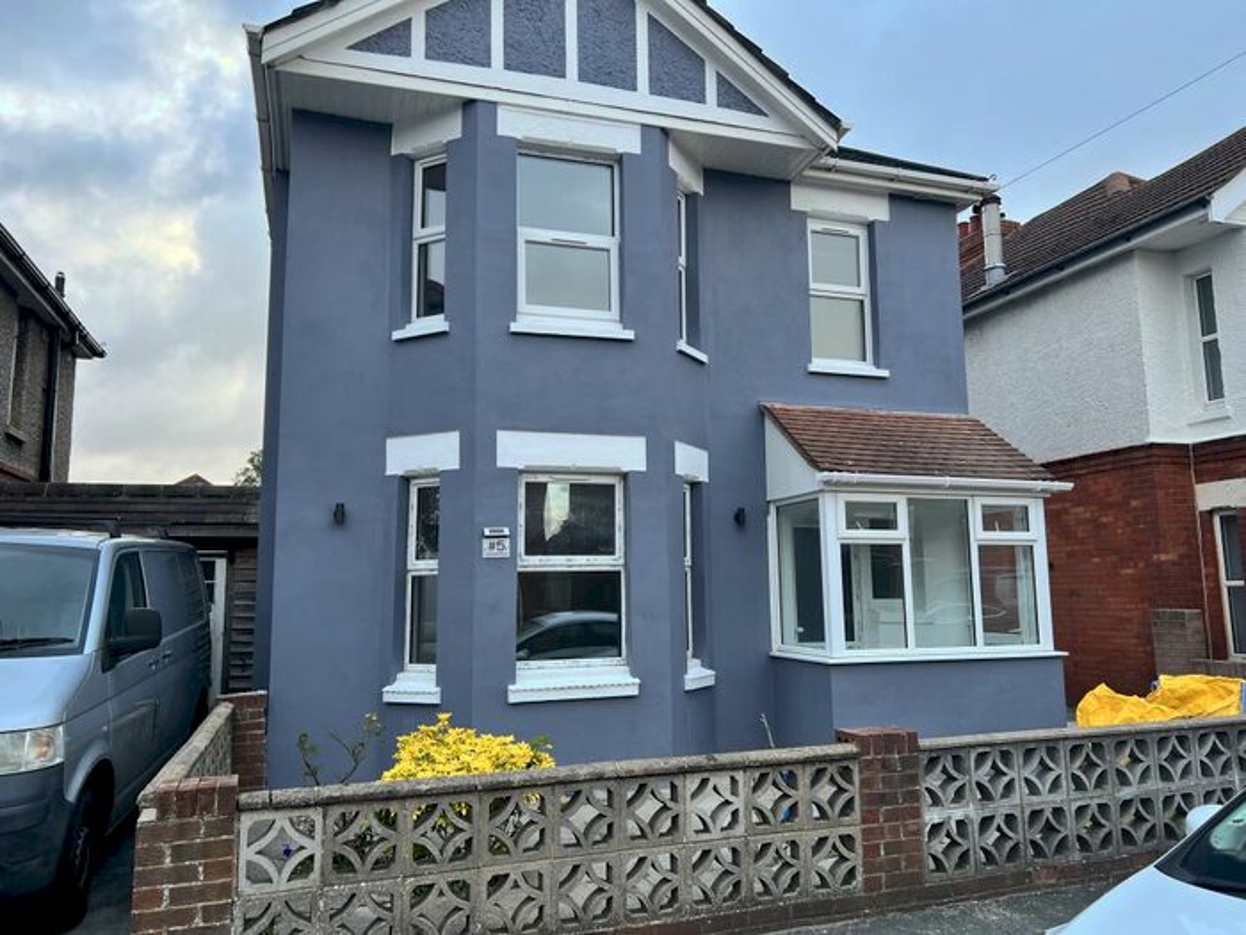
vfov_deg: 53.1
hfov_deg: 67.3
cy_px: 468
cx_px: 623
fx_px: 936
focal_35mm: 26
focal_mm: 5.7
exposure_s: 1/191
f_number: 1.5
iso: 40
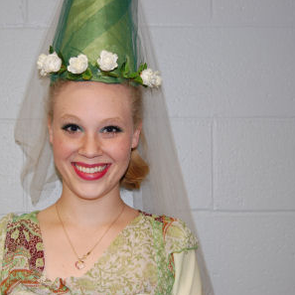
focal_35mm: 68
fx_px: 652
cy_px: 148
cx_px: 95
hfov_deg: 25.3
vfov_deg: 25.5
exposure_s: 1/60
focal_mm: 35
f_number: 4.8
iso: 400
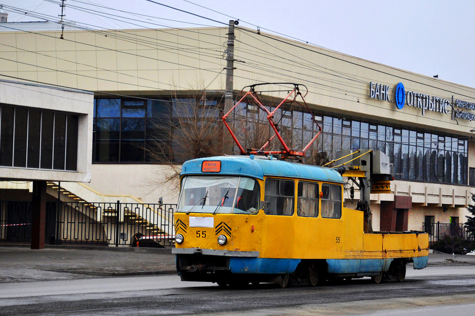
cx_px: 294
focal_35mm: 94
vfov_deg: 14.5
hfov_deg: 21.6
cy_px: 174
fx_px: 1240
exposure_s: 1/250
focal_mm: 50
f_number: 5.6
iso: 400
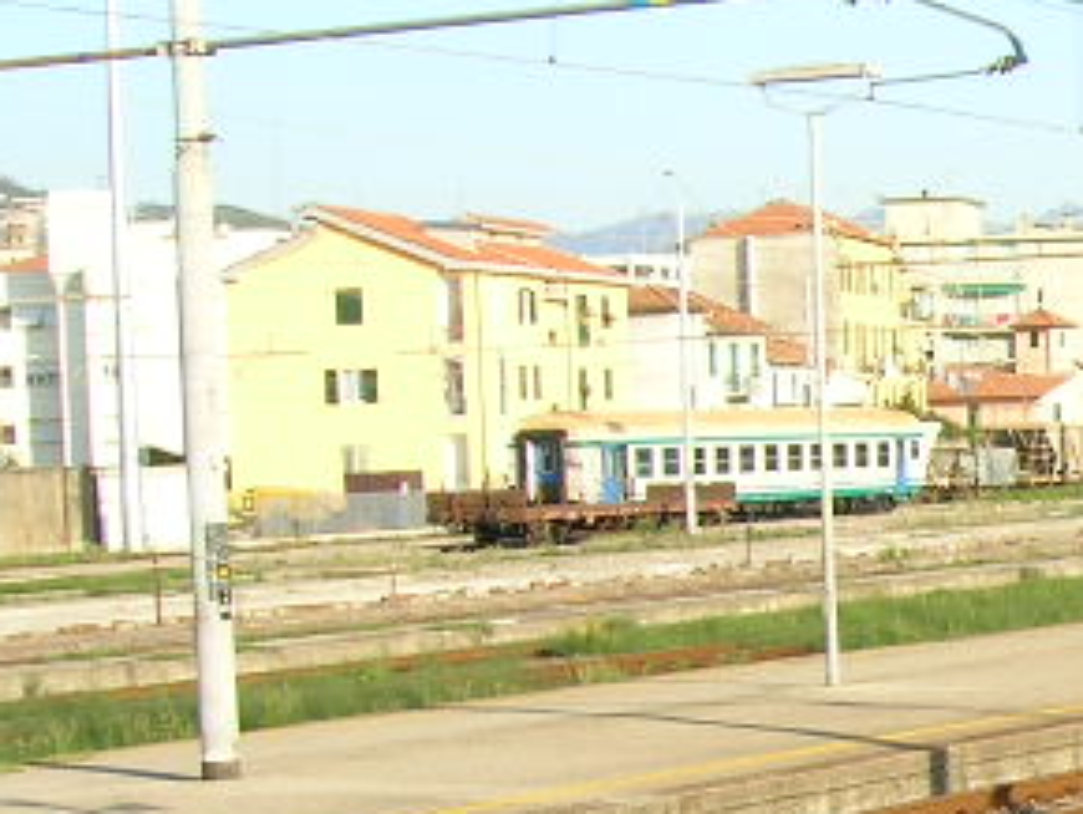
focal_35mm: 120
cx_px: 1781
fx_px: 3757
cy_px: 892
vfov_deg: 12.2
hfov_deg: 14.8
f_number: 4.9
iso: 50
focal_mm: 5.7
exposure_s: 1/135
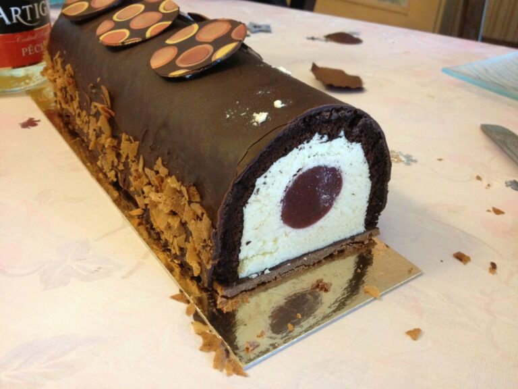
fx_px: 524
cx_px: 259
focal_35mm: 35
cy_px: 194
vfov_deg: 40.7
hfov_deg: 52.6
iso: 400
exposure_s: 1/17
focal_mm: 4.28
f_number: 2.4
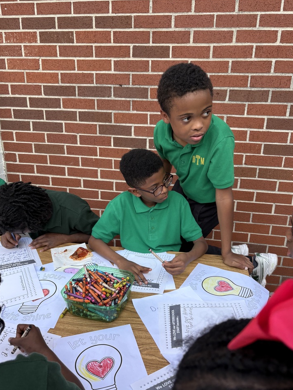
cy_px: 206
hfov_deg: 49.7
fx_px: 316
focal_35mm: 28
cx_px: 152
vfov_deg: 63.4
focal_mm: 5.96
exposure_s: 1/333
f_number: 1.6
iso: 50
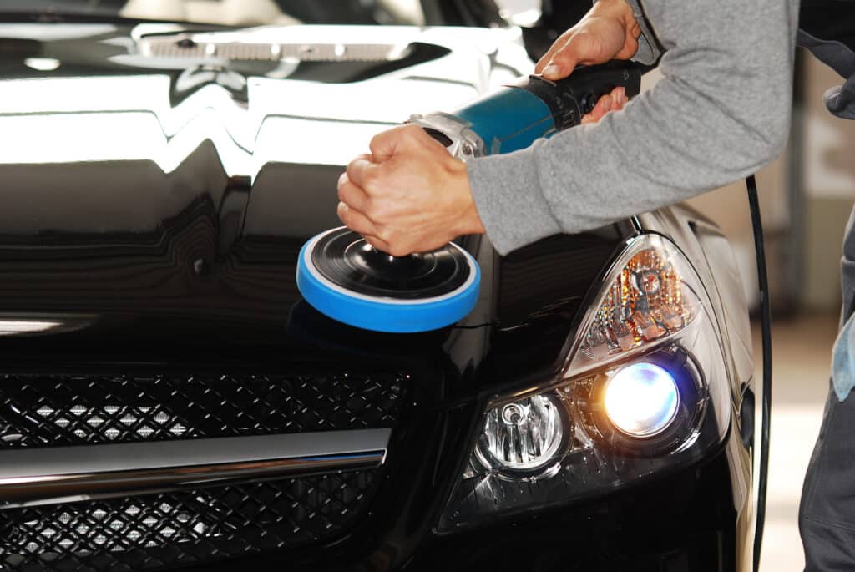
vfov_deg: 10.7
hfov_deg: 15.9
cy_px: 286
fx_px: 3067
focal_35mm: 129
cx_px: 428
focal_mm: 86
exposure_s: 1/200
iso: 100
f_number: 2.8
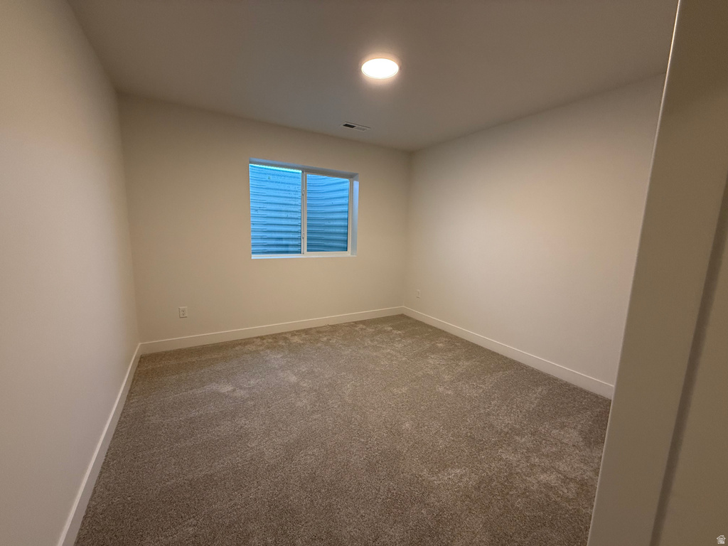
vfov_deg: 85.7
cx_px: 364
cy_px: 273
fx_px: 294
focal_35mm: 14
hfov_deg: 102.1
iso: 250
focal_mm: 2.22
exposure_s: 1/120
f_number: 2.2
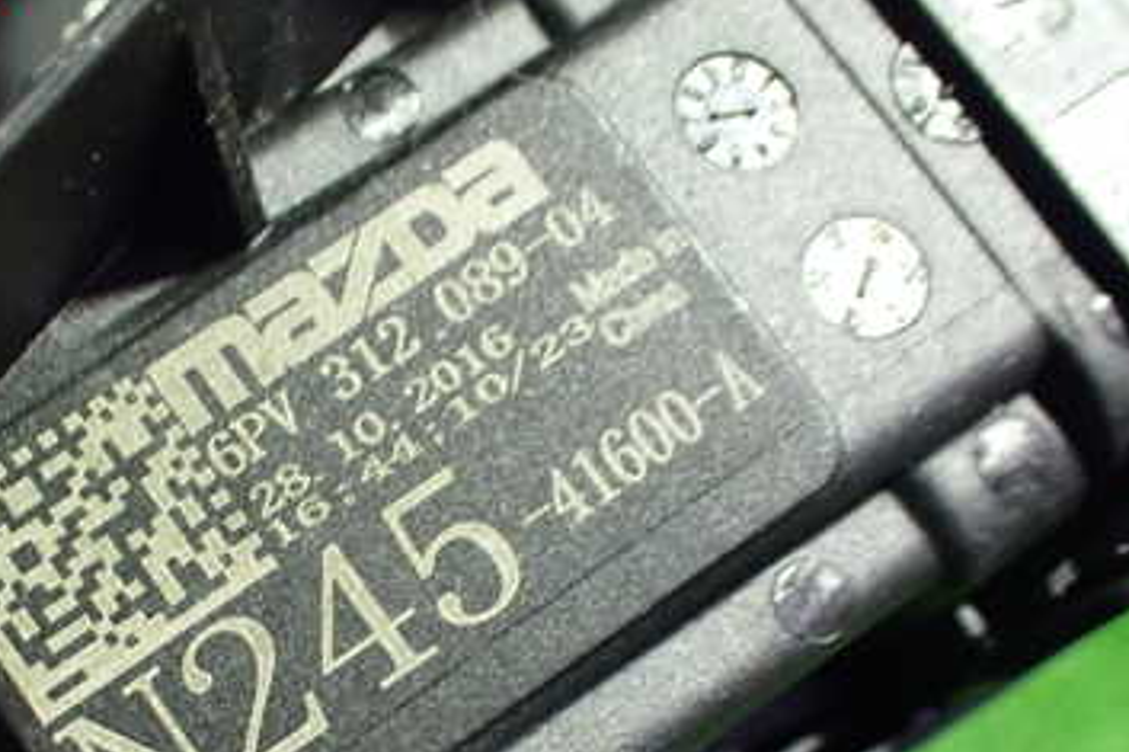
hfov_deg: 37.1
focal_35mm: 53
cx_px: 377
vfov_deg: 24.8
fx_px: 1661
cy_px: 659
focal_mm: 5.4
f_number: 2.3
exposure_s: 1/60
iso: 800
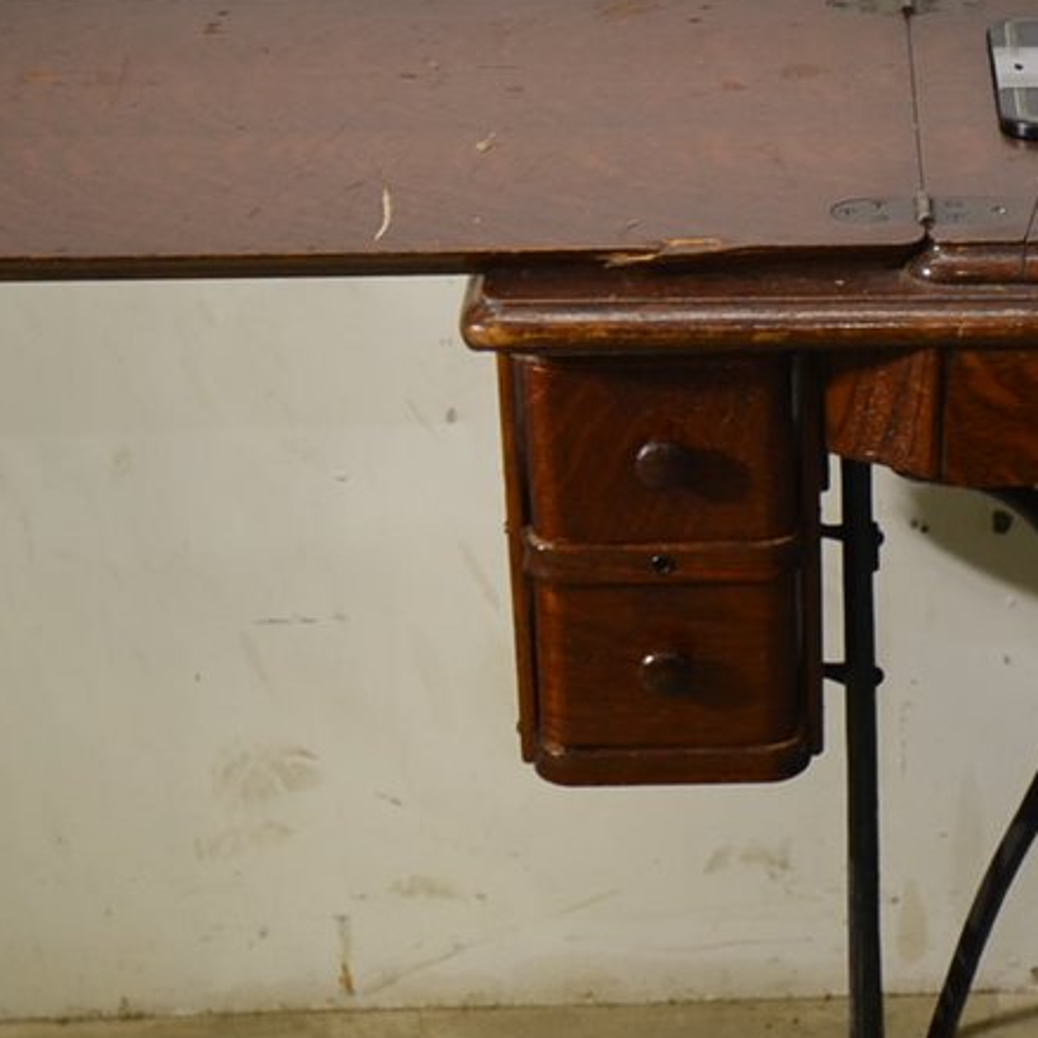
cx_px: 1177
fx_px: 3359
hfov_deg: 16.9
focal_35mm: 99
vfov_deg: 17.6
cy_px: 534
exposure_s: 1/60
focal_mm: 20
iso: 250
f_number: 4.5
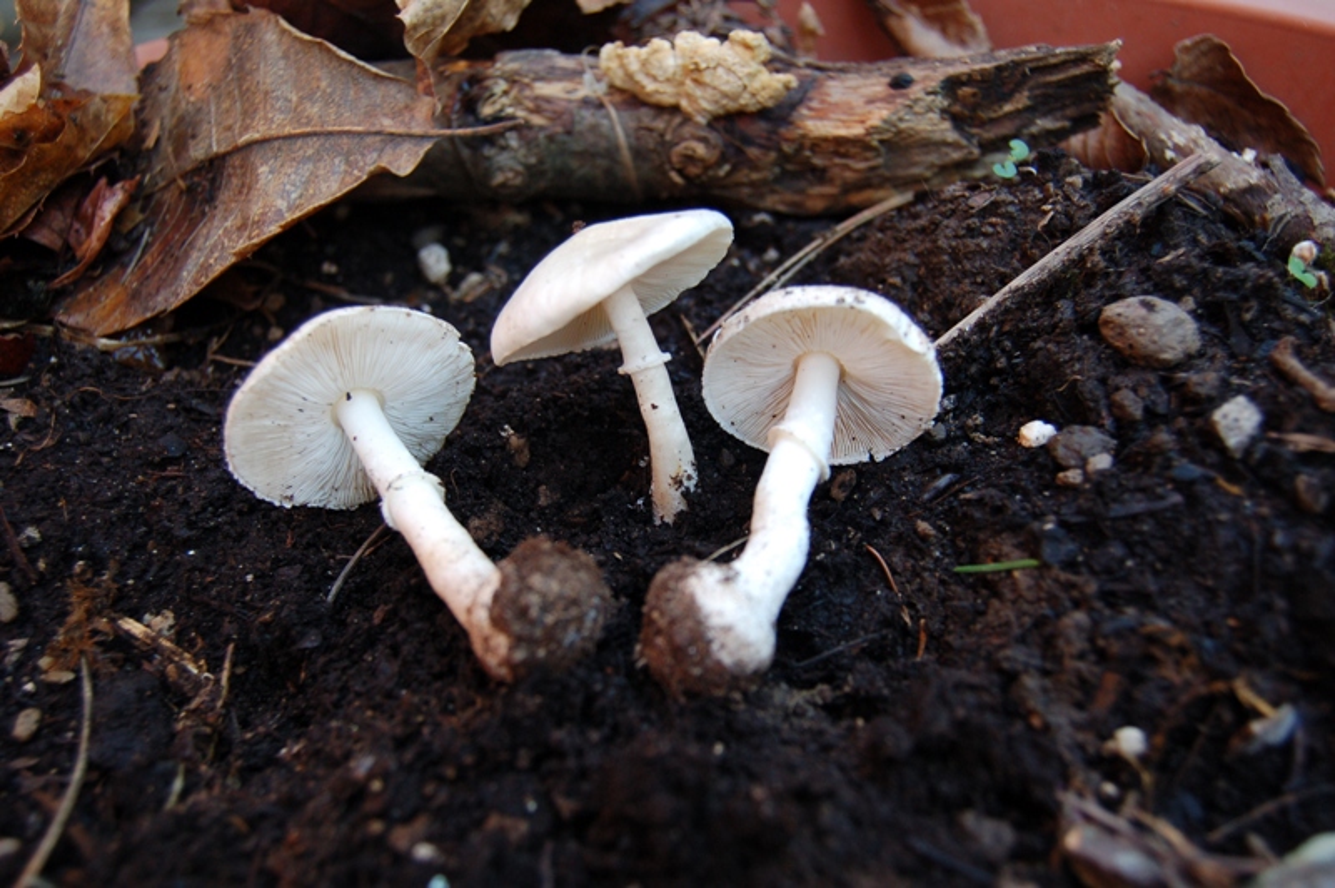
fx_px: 1334
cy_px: 444
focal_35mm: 36
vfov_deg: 36.8
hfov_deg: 53.2
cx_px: 668
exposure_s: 1/60
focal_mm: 24
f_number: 4
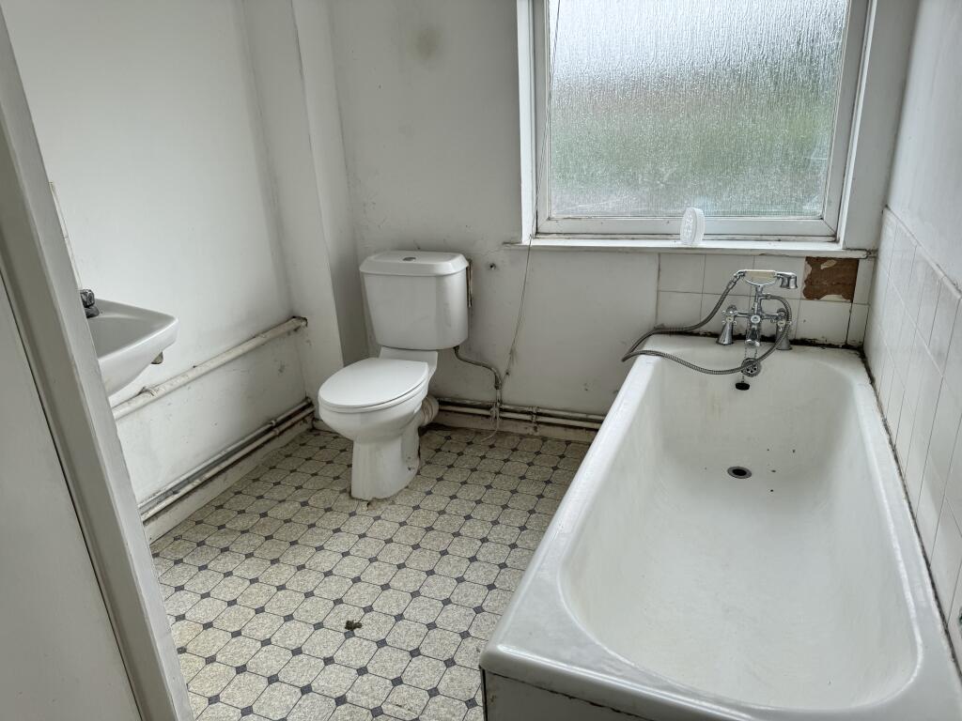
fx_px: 667
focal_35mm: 24
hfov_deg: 71.6
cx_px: 481
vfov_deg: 56.8
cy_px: 360
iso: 80
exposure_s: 1/399
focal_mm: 6.76
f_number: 1.78
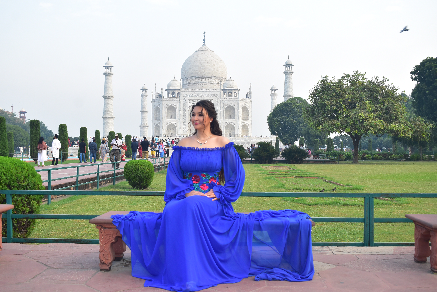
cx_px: 218
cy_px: 146
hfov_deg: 51.3
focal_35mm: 38
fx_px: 455
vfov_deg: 35.5
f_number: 6.3
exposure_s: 1/100
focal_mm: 25
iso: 200
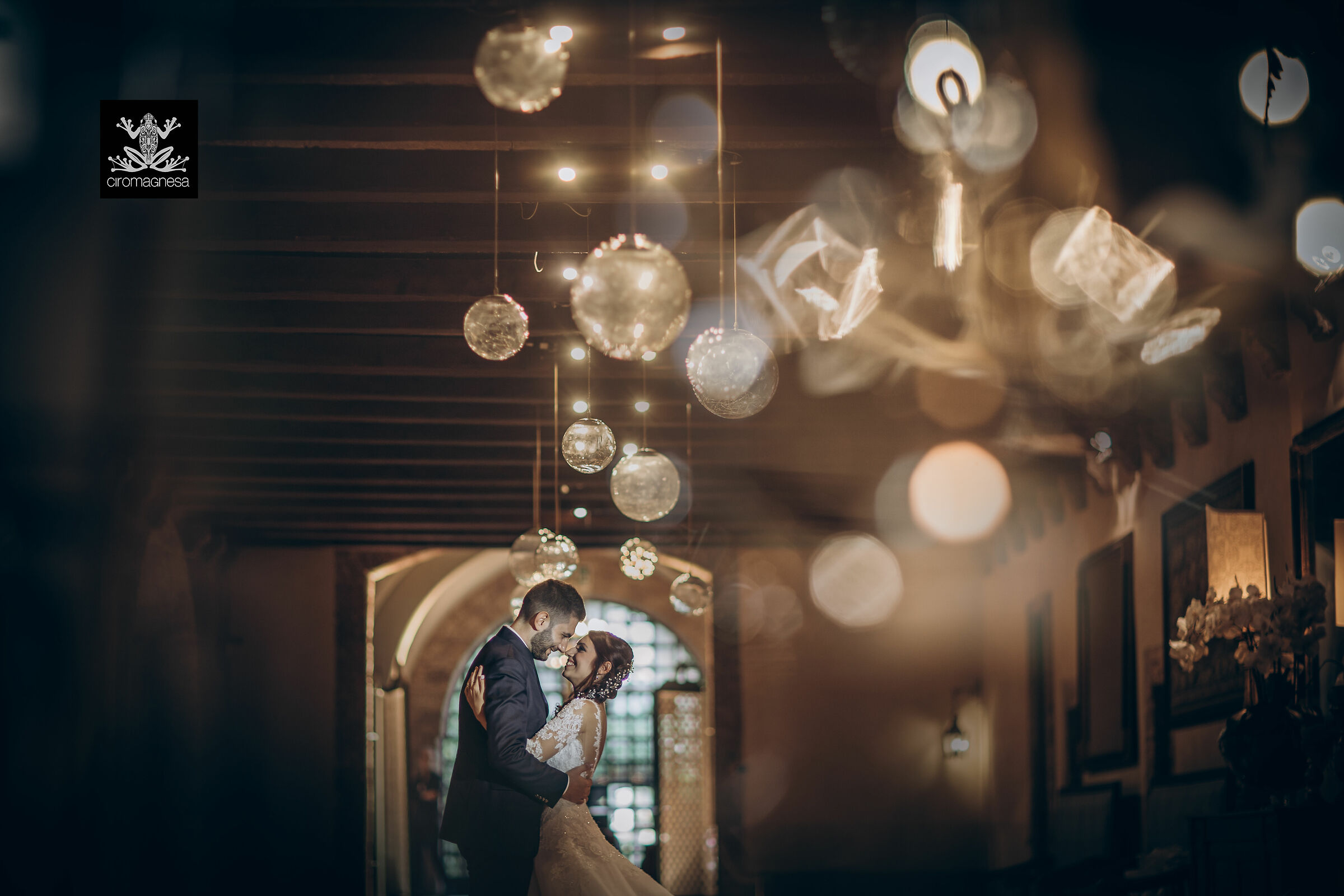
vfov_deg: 16.1
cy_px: 448
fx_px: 3173
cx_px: 672
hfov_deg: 23.9
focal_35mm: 85
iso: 320
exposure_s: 1/100
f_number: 1.4
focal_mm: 85
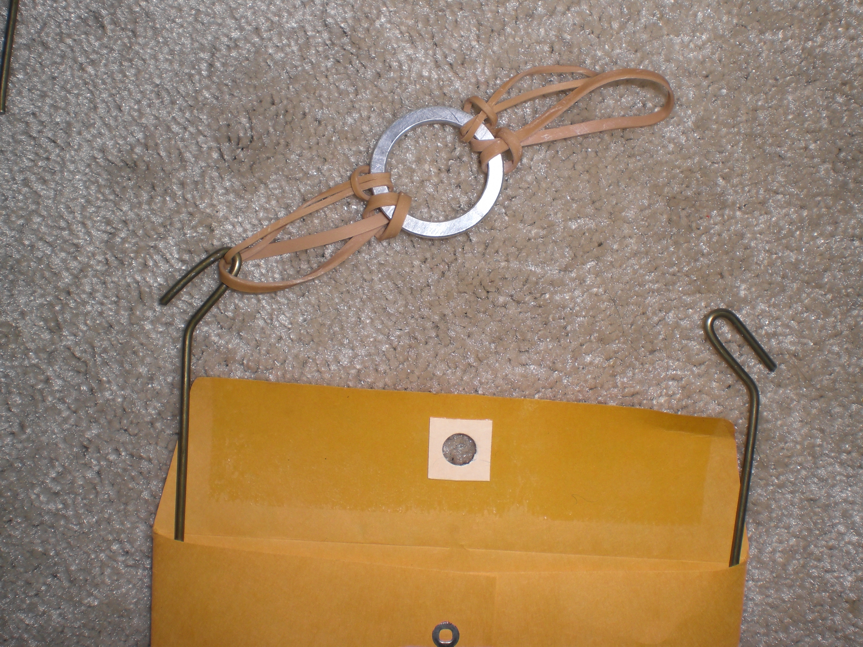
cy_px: 324
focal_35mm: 38
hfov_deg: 49.0
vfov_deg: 37.7
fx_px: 947
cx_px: 432
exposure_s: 1/60
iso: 50
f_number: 4.4
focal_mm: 6.3
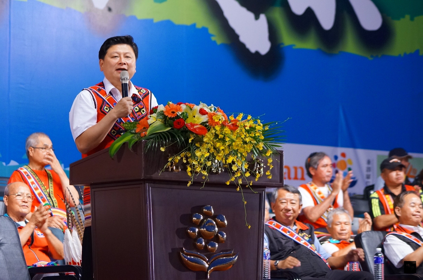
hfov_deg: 13.7
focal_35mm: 150
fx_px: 1760
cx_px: 212
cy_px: 140
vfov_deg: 9.1
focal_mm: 100
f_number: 4
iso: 1600
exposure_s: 1/30
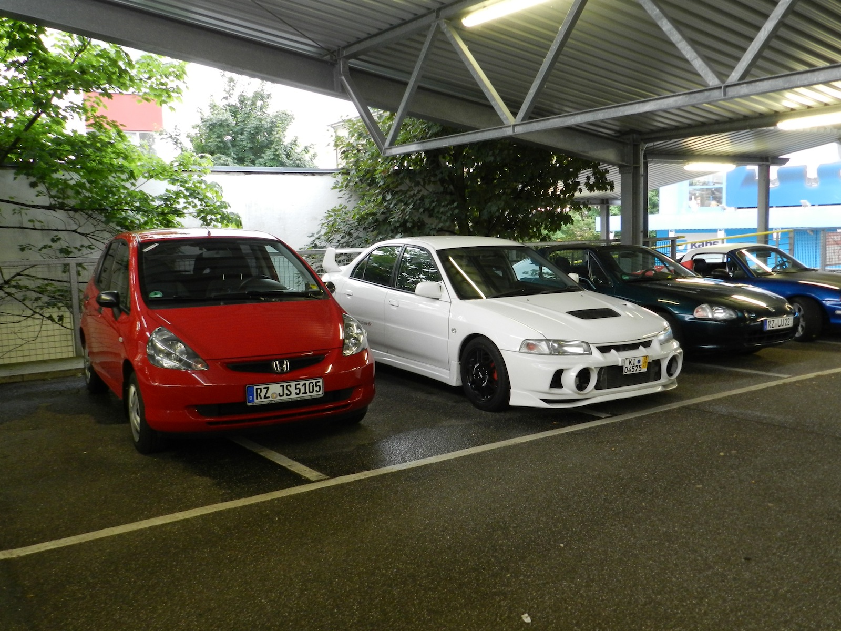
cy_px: 316
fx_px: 777
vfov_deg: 44.2
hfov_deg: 56.8
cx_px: 420
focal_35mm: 32
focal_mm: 5.6
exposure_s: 1/15
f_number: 3.7
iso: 400
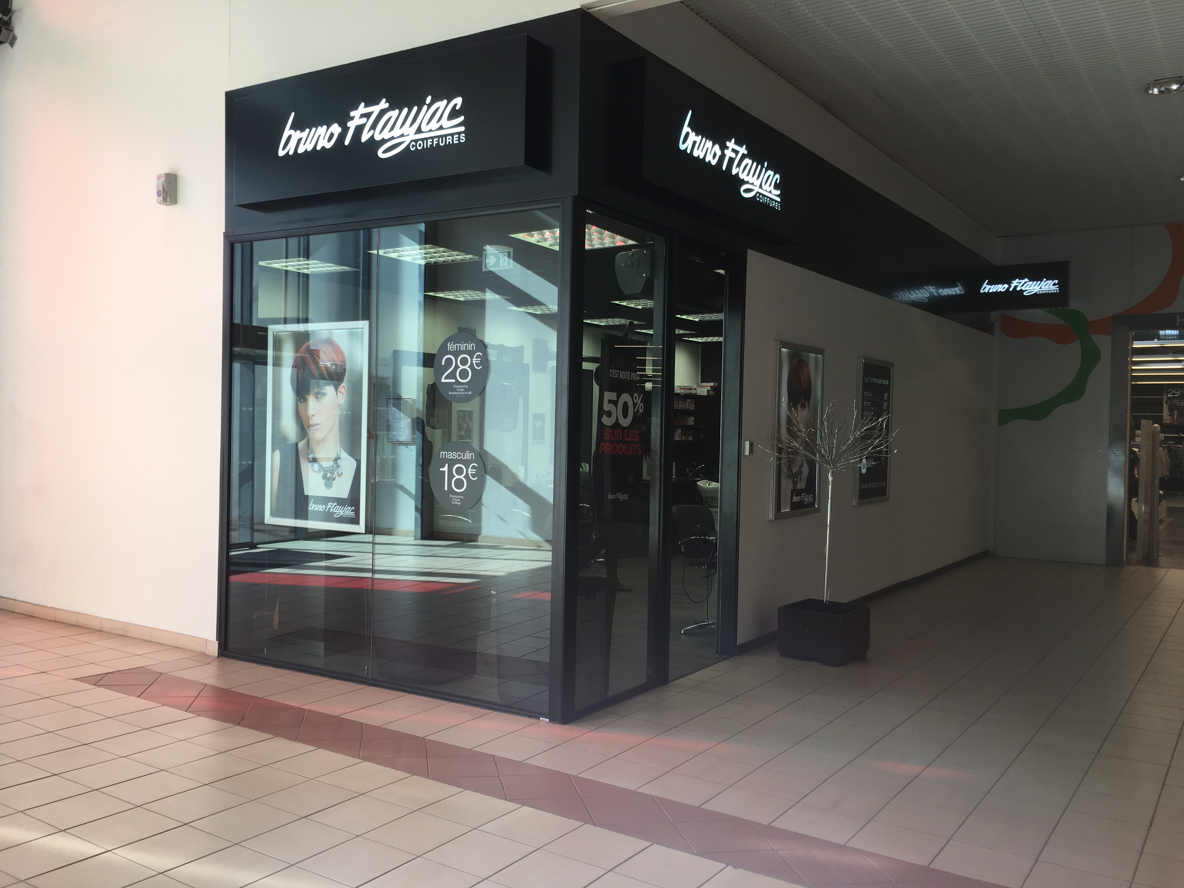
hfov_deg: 61.7
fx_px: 992
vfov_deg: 48.2
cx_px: 592
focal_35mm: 29
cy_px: 444
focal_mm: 4.15
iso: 25
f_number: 2.2
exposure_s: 1/104
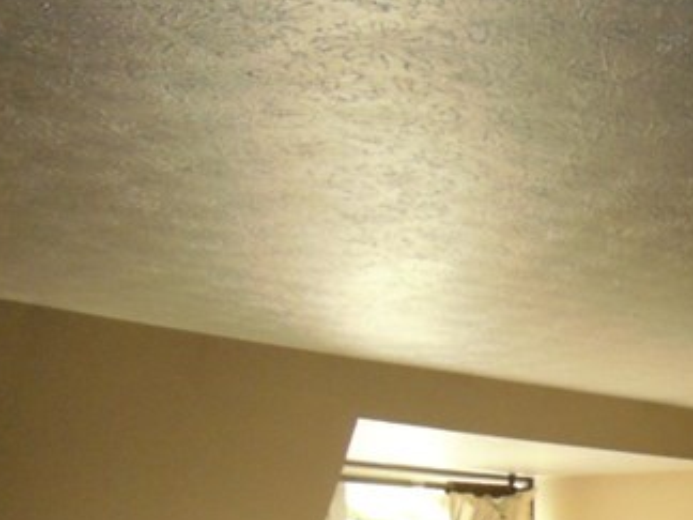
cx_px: 1027
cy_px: 773
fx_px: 1582
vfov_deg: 17.0
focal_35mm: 79
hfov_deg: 21.1
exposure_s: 1/30
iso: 200
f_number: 3
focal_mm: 4.5
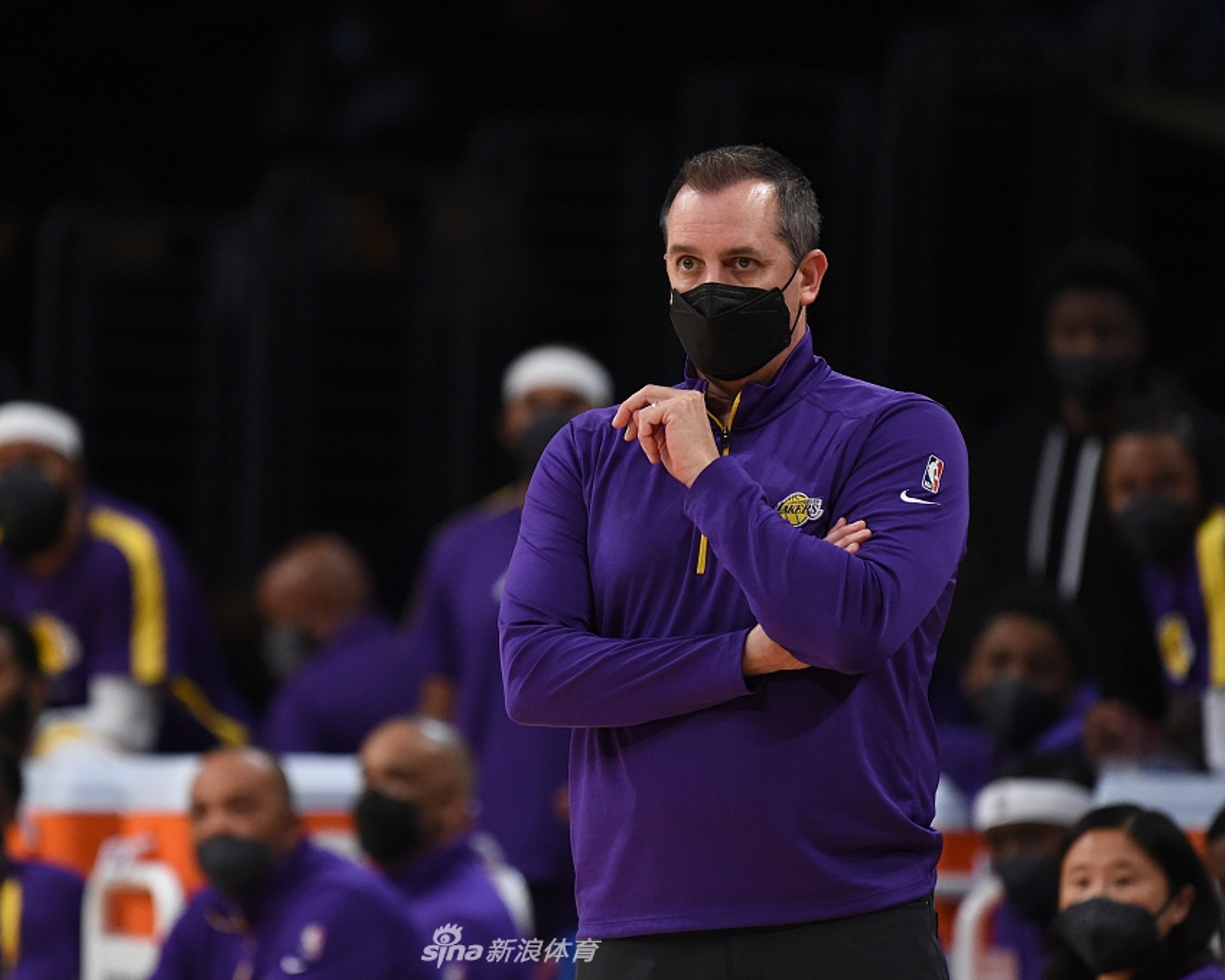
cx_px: 519
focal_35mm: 509
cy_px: 489
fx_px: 18452
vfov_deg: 3.0
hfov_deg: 3.8
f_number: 5.6
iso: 6400
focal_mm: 450
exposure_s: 1/640
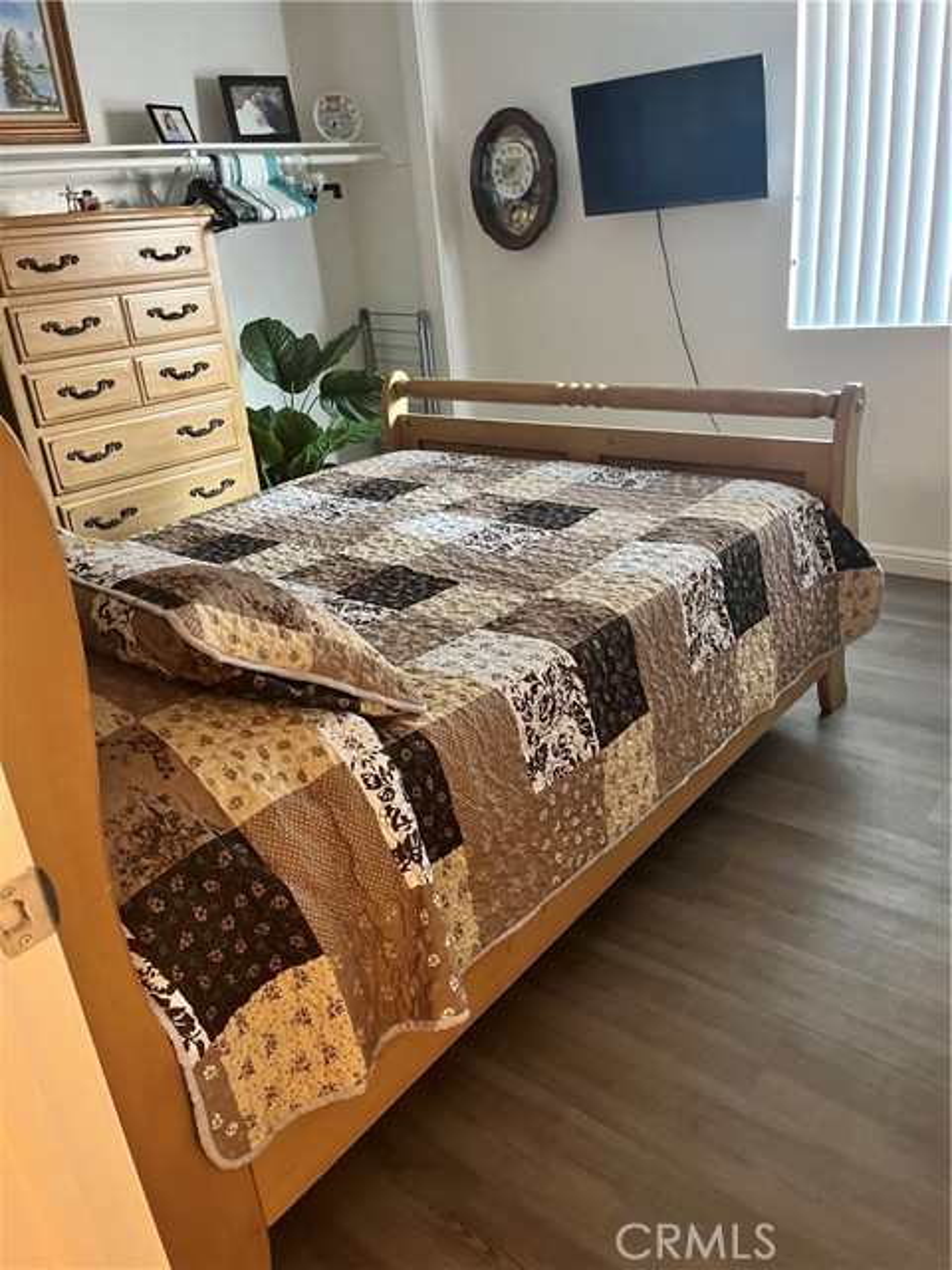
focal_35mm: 26
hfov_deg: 53.1
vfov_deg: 67.3
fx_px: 953
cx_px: 476
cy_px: 635
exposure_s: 1/30
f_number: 1.6
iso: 500
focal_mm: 5.1
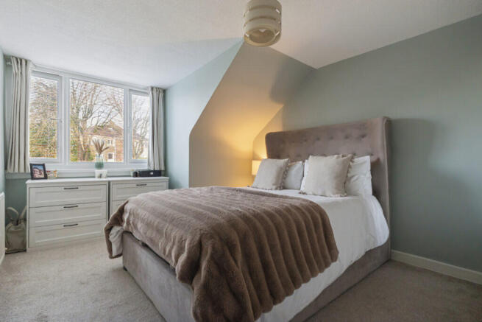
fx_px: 221
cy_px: 161
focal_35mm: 16
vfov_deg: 72.1
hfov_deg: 95.0
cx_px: 241
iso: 1250
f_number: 8
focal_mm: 11
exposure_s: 1/50
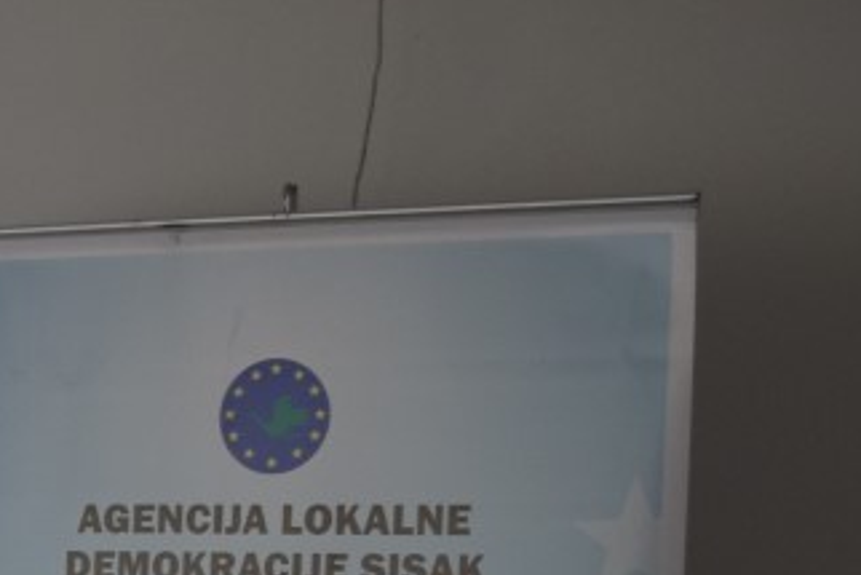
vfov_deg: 8.1
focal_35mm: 166
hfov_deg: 10.6
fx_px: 3972
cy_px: 952
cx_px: -1222
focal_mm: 22
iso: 400
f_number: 4.5
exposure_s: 1/80
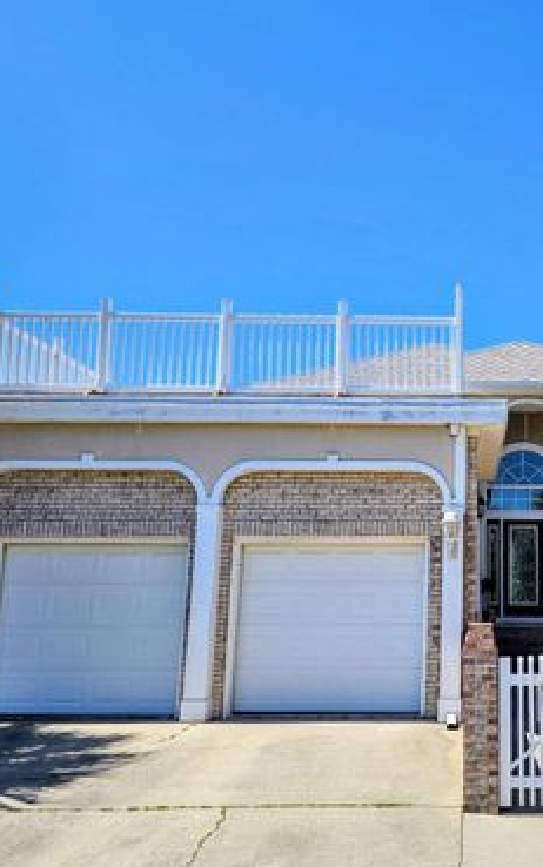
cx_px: 491
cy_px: 437
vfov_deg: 58.1
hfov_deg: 36.0
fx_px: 780
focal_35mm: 33
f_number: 1.7
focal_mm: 6.3
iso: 10
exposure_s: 1/984
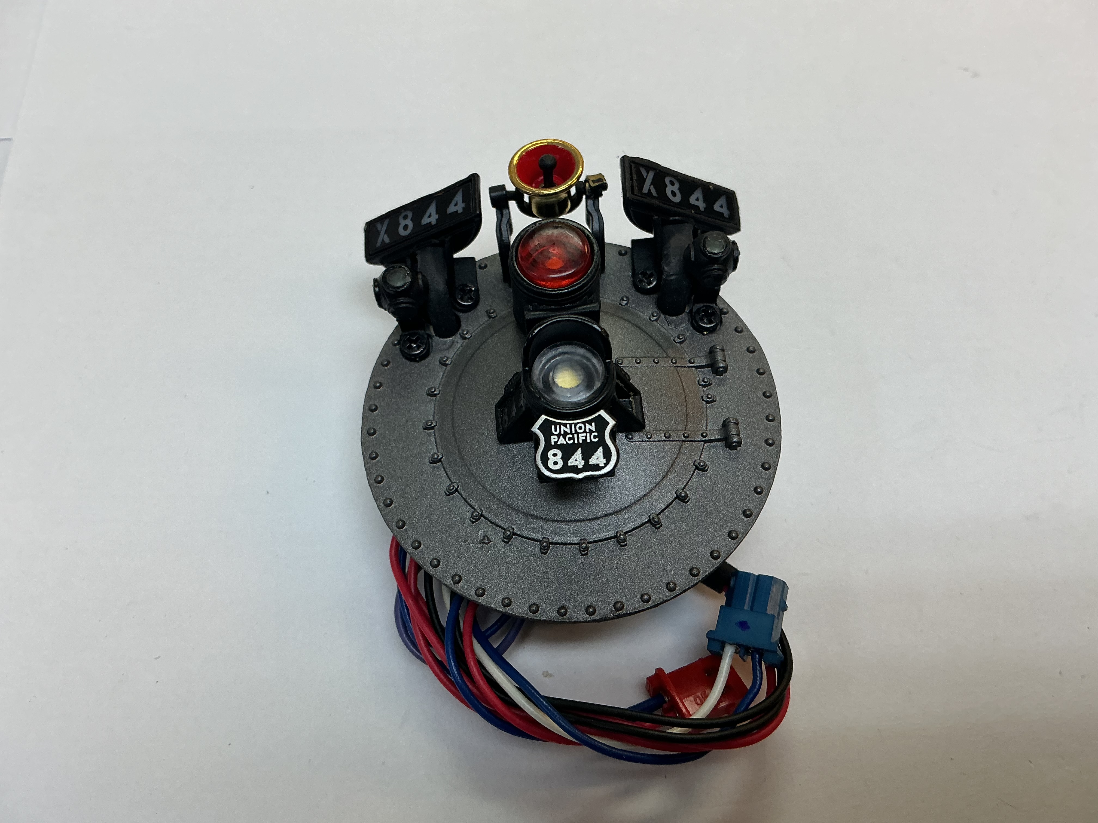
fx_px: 920
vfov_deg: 48.2
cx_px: 549
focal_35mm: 29
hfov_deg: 61.7
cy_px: 412
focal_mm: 3
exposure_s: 1/120
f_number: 1.8
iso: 32
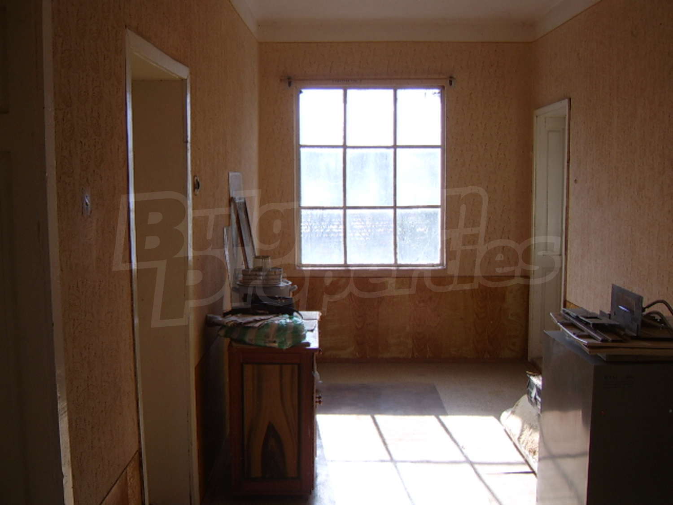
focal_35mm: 31
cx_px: 336
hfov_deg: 58.4
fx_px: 603
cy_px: 252
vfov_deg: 45.4
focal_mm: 8.13
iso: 71
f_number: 2.7
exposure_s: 1/272
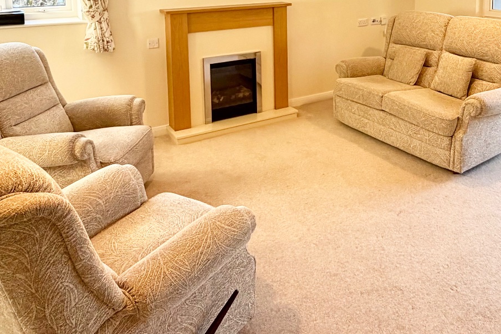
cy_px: 11
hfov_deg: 56.1
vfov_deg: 36.5
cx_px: 333
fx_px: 459
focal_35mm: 33
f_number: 2.2
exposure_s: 1/121
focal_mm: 2.22
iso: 125
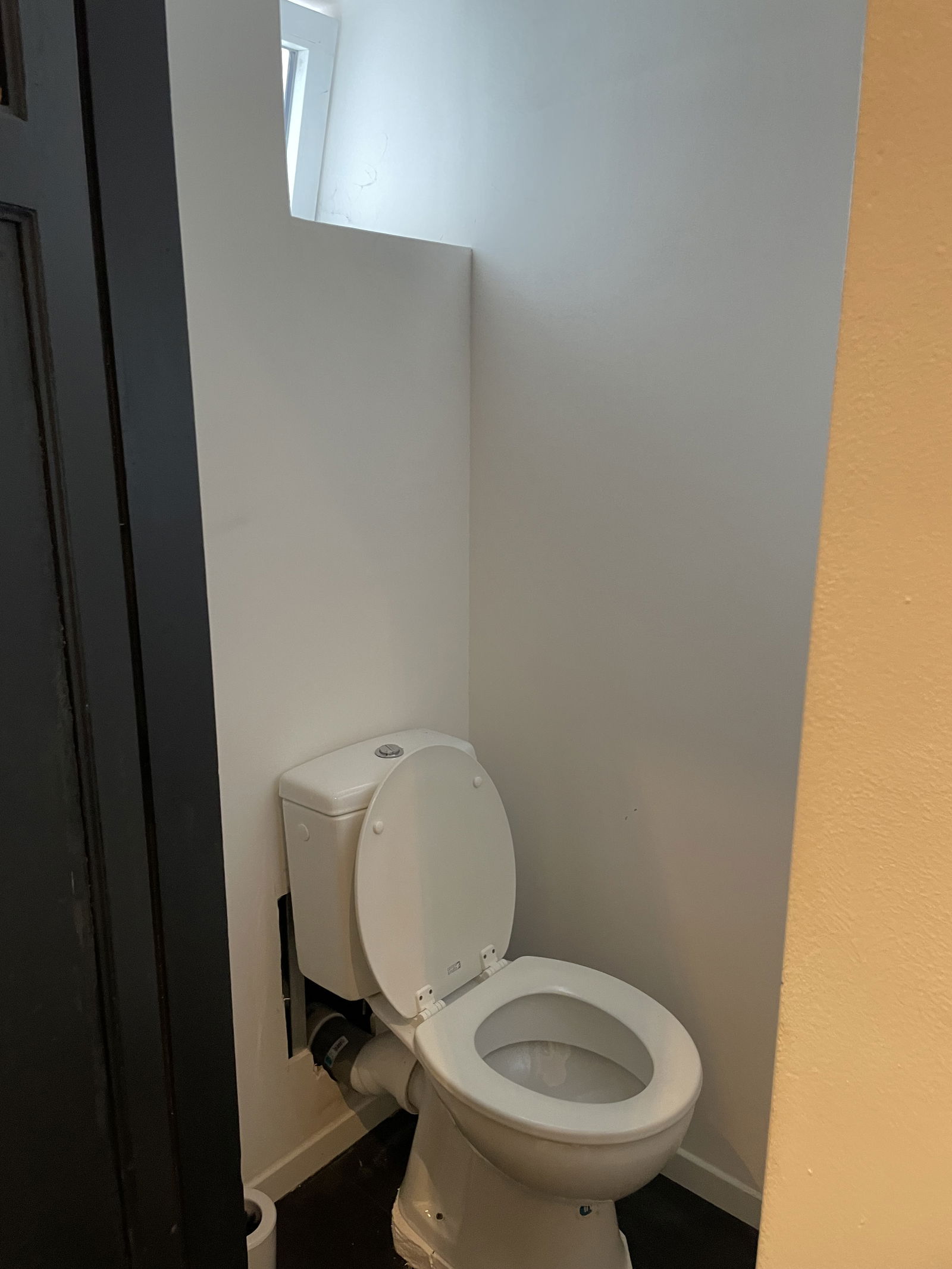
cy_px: 634
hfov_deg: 53.1
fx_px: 953
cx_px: 476
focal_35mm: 26
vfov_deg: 67.3
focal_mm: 4.2
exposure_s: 1/50
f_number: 1.6
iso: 200
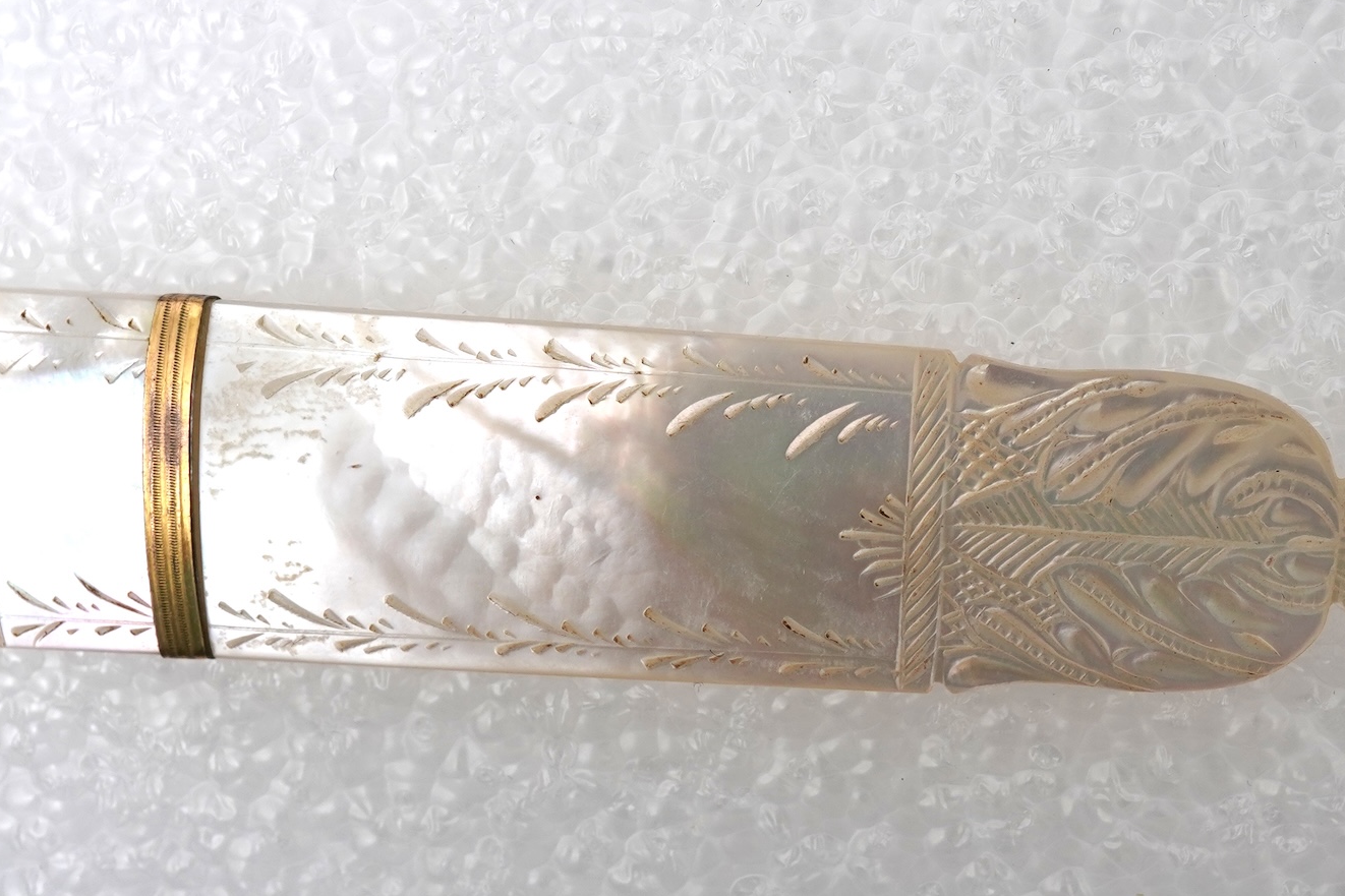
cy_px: 501
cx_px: 955
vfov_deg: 20.3
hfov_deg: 29.7
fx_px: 2503
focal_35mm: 67
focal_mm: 30
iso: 400
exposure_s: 1/125
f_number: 22
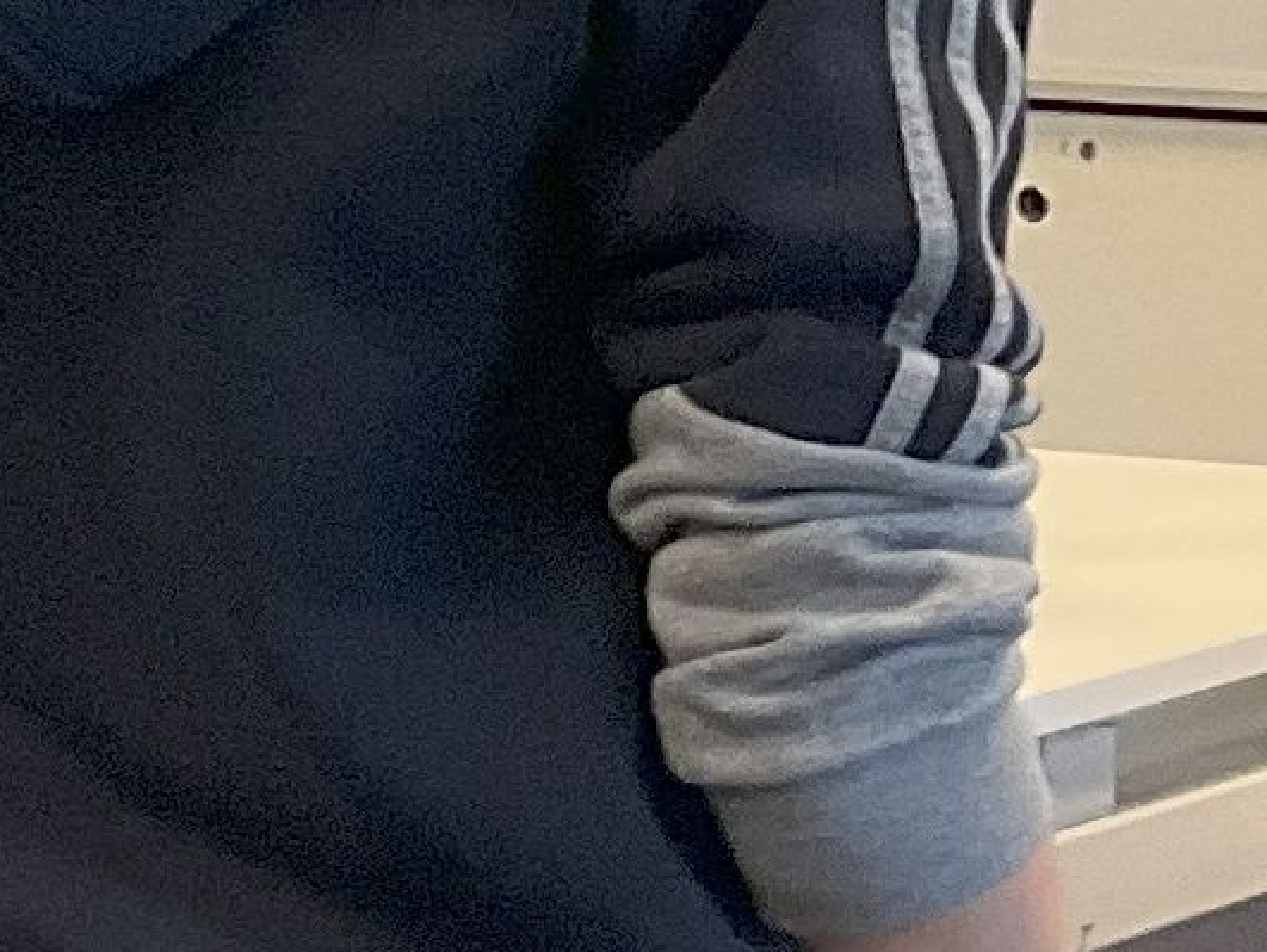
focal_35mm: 220
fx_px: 8058
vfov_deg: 6.8
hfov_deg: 8.5
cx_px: 2584
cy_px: 229
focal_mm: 3
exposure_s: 1/73
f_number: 1.8
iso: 64
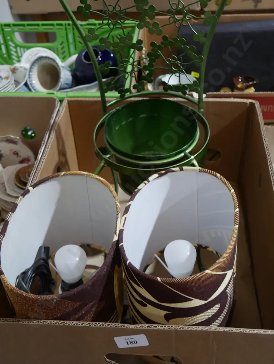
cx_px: 137
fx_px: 443
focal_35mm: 42
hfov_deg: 34.4
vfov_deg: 44.8
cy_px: 182
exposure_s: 1/60
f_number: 4.6
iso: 1000
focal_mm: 21
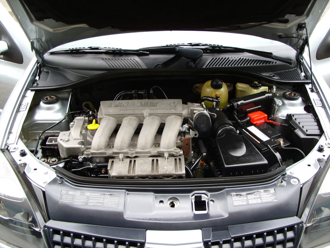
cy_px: 124
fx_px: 362
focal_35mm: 38
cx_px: 165
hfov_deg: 49.0
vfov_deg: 37.7
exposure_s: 1/96
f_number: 2.8
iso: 50
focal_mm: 7.8
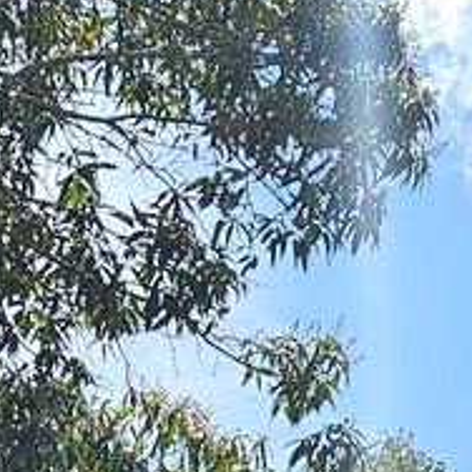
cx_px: 95
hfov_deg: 10.1
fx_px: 2669
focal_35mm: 173
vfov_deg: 8.3
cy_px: 1471
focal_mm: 5.4
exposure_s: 1/2391
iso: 25
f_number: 1.8
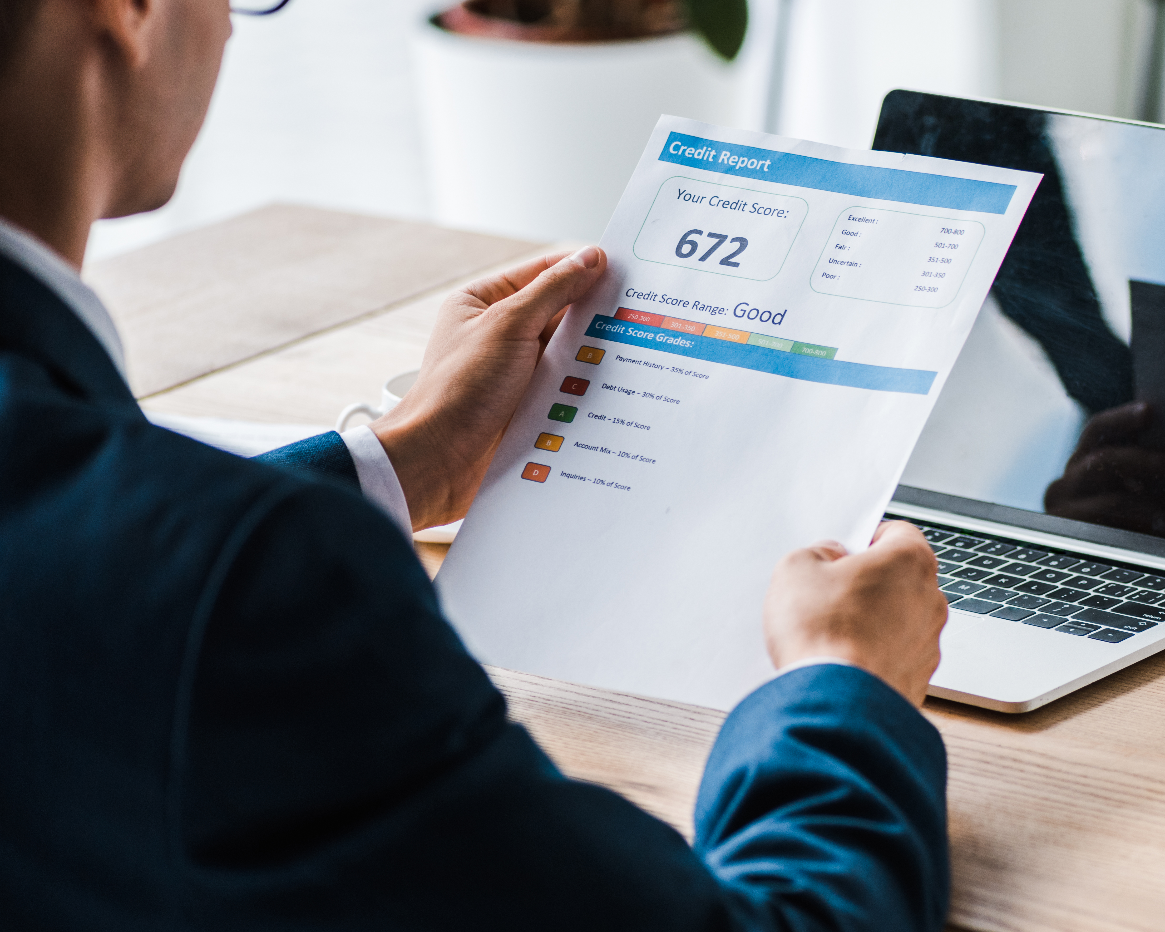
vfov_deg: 9.4
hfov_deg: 11.7
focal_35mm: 164
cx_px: 941
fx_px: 5655
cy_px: 428
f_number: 4
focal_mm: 105
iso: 250
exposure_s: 1/200
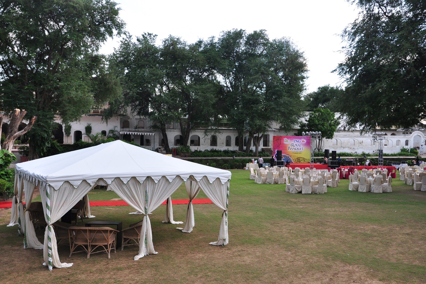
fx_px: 426
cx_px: 213
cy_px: 142
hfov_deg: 53.1
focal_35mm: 36
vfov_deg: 36.9
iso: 400
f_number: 8
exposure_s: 1/50
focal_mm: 24
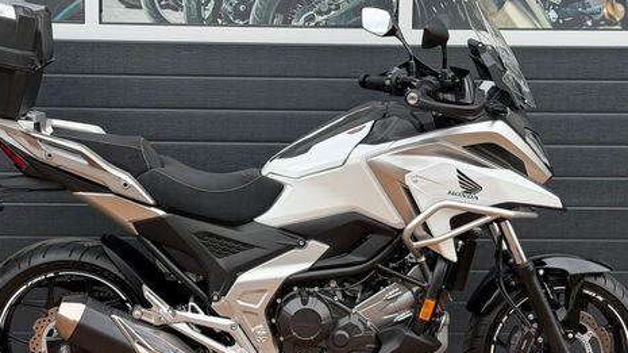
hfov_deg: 29.3
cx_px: 274
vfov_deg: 16.7
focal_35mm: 72
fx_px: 1198
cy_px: 216
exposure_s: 1/245
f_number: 1.78
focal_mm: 6.76
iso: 80
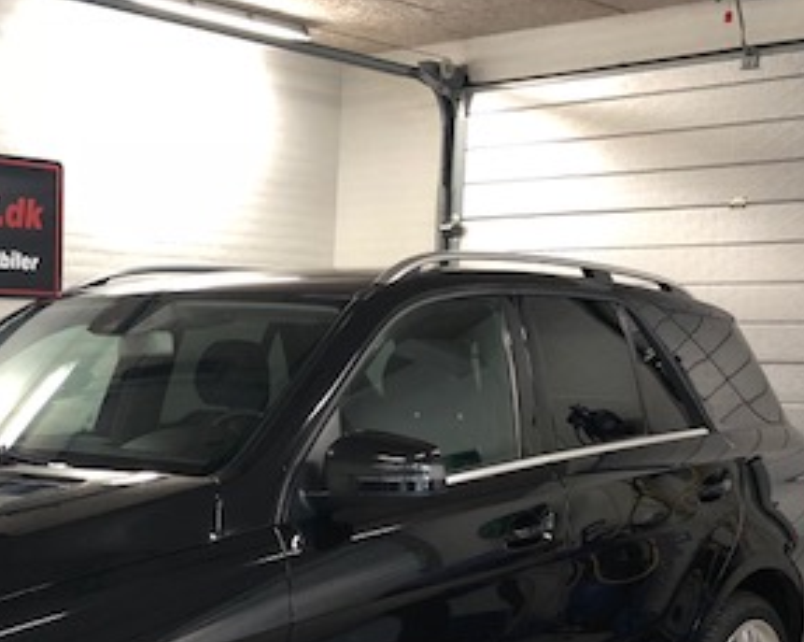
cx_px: 64
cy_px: 586
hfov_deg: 29.6
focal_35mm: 61
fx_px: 1450
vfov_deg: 24.2
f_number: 1.8
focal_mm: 3.99
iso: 40
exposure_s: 1/17
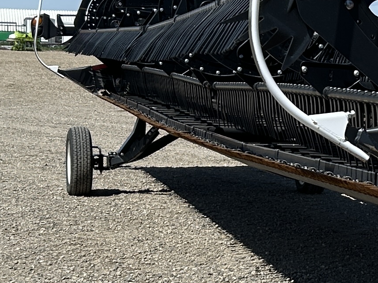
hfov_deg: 15.6
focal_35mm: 122
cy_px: 138
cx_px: 440
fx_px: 1332
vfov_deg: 12.1
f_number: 1.5
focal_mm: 5.7
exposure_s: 1/5587
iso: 50
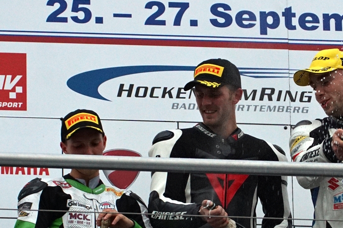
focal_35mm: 334
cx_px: 188
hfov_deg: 6.2
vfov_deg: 4.1
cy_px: 186
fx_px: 3182
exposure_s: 1/250
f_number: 6.3
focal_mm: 120
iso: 800
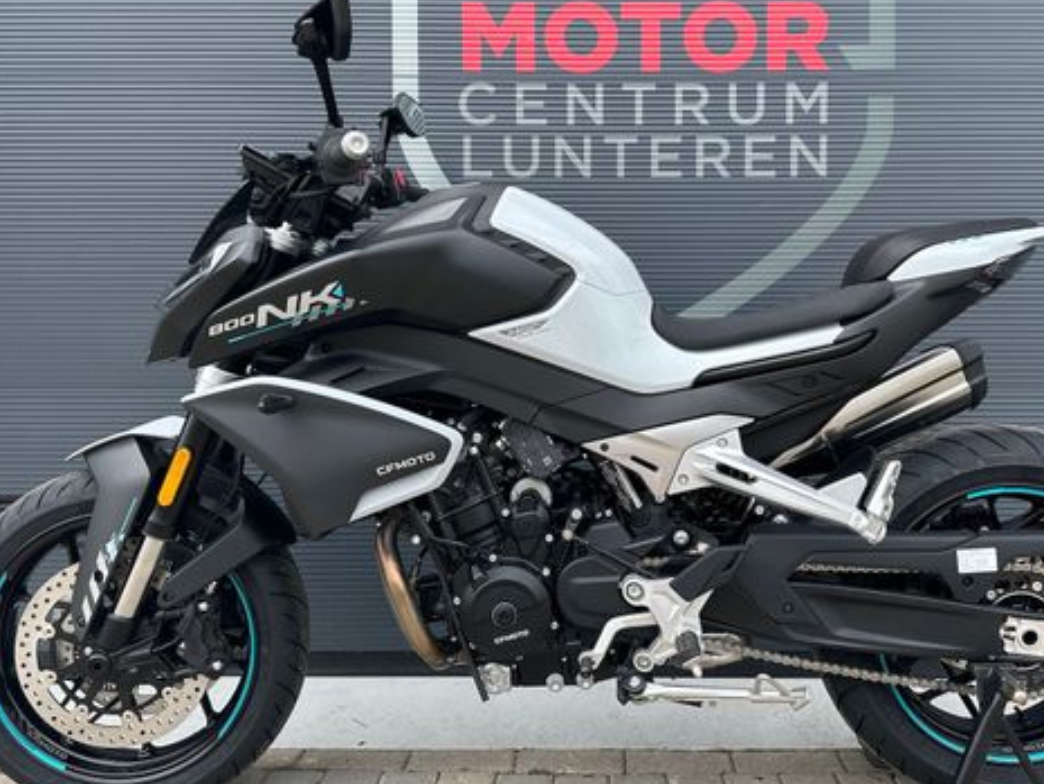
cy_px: 326
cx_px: 597
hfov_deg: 55.1
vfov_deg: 42.8
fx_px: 996
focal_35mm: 33
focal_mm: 6.86
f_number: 1.78
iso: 80
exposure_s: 1/1009
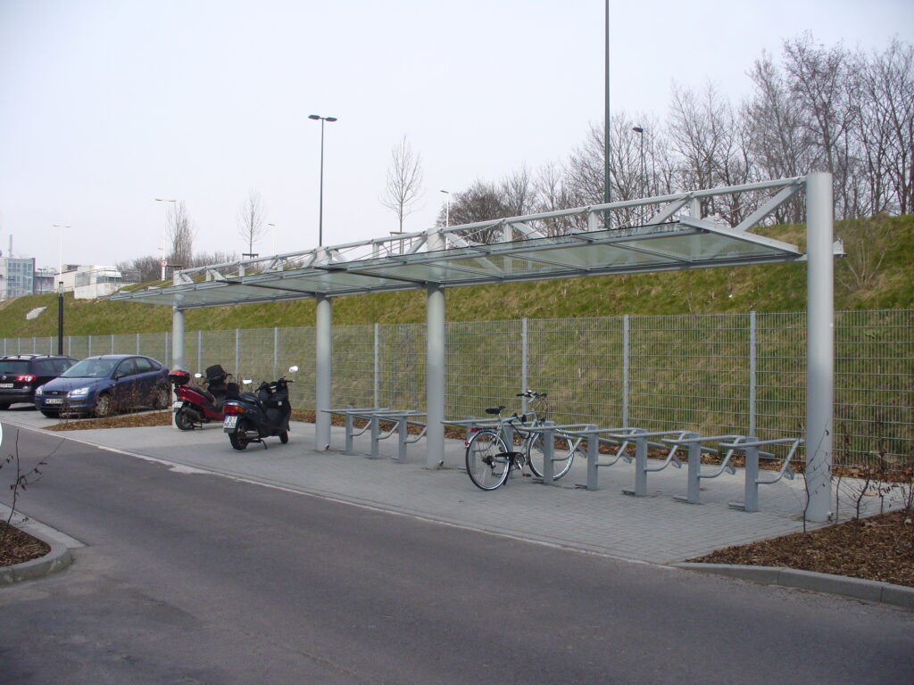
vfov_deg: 38.7
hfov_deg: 50.1
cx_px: 457
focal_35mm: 37
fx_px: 977
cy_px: 342
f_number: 5.6
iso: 80
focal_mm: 6.1
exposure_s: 1/250
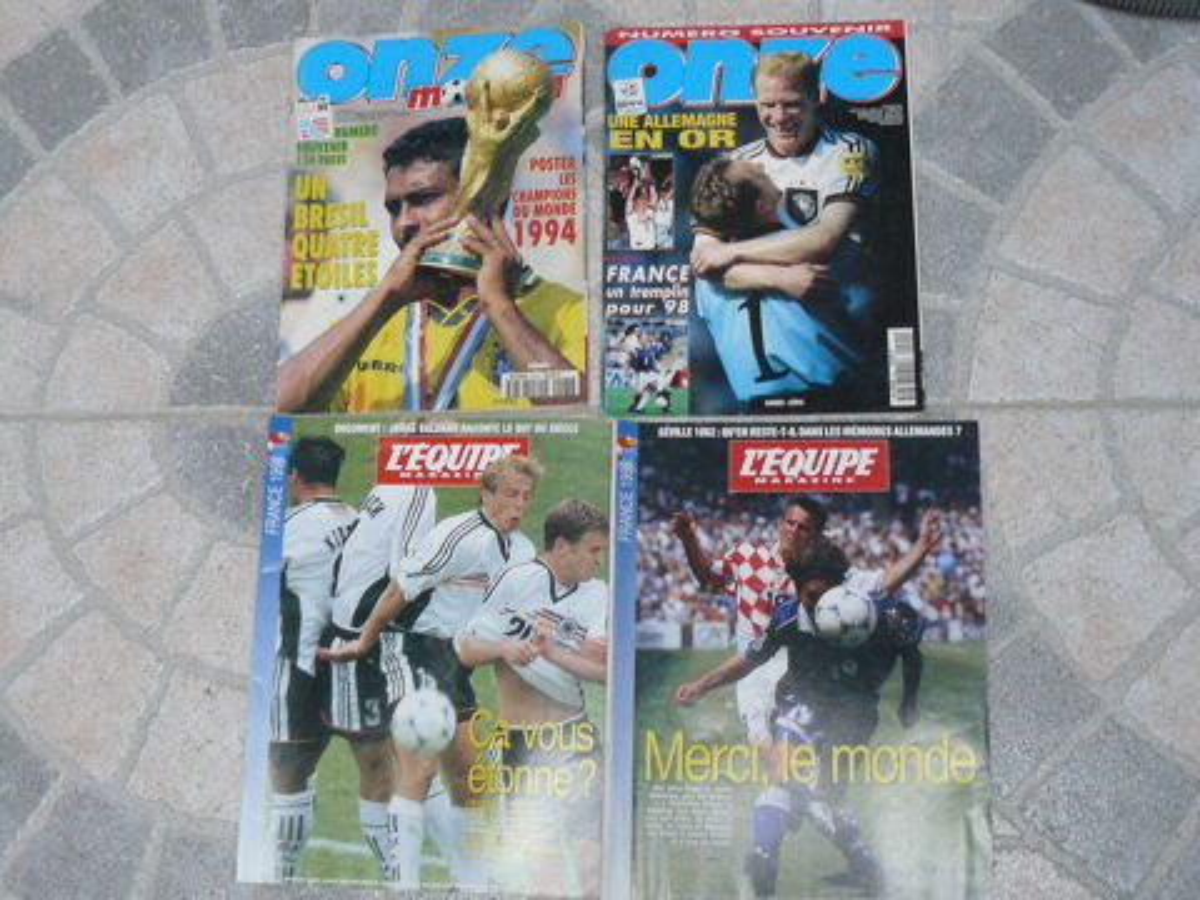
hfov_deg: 42.1
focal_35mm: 45
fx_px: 1560
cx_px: 600
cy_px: 450
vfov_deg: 32.2
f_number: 2.8
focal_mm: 6
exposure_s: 1/8
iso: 200
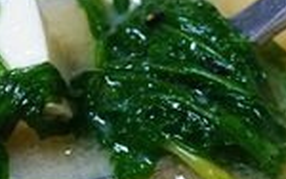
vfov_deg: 12.3
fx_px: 827
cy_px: 37
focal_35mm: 106
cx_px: 6
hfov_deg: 19.1
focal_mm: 9
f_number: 2.8
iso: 125
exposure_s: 1/60
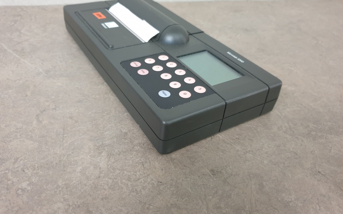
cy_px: 97
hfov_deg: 66.5
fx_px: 262
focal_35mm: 28
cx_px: 171
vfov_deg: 44.5
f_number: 1.5
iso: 320
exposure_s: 1/50
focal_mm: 4.3
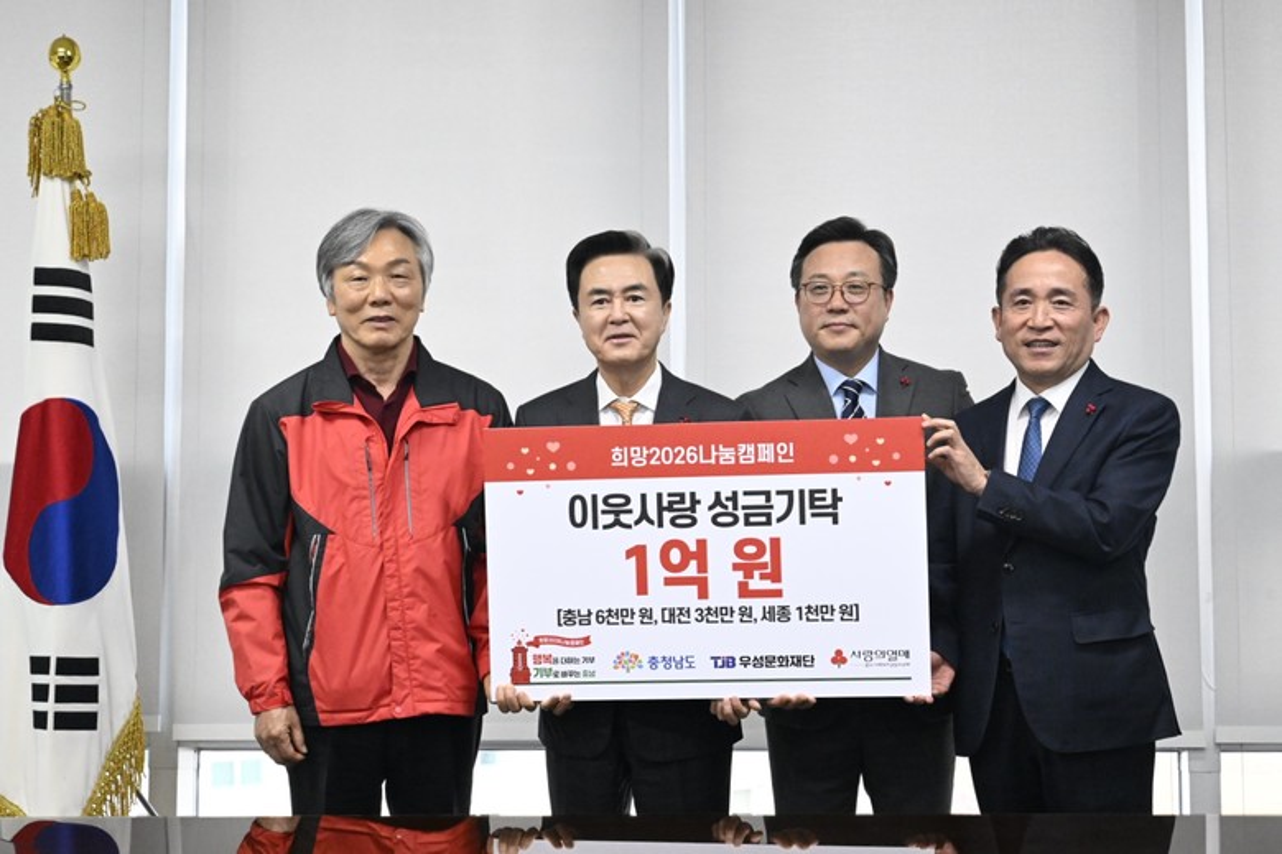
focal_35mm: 70
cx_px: 641
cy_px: 427
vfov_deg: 19.4
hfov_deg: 28.8
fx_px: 2492
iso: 10000
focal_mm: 70
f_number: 8
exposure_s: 1/250
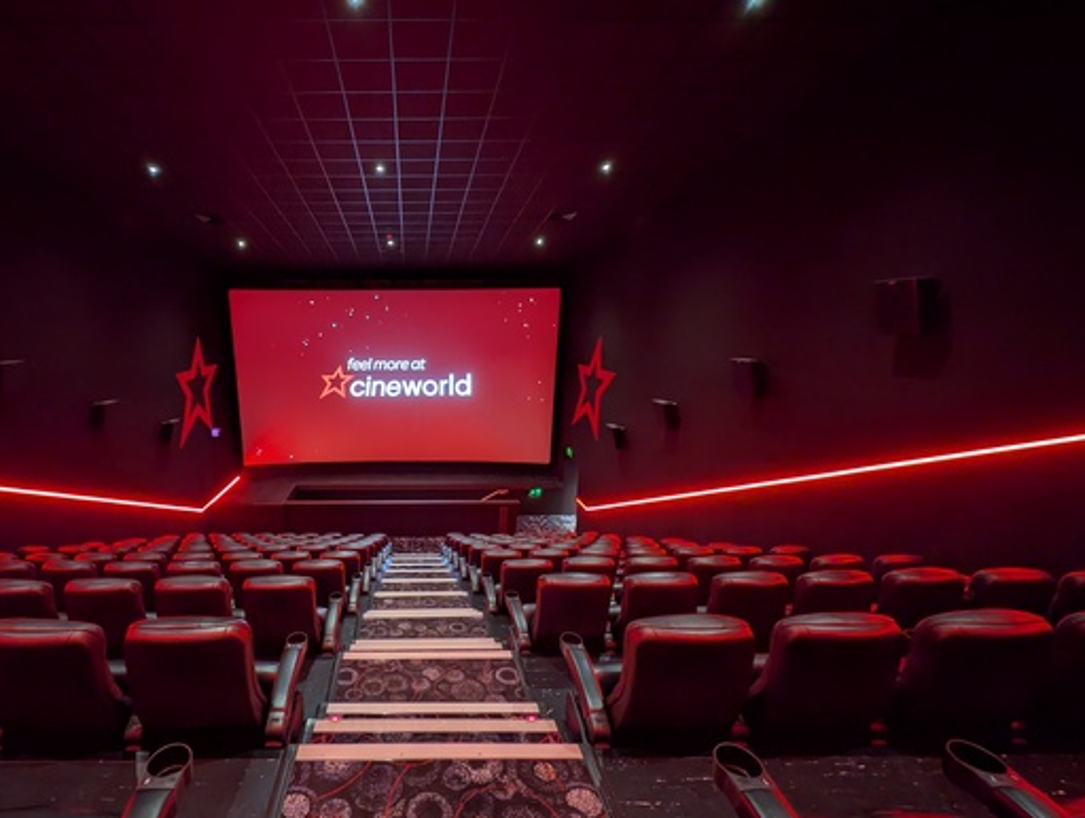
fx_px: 471
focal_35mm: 15
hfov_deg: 96.2
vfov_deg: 81.8
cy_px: 443
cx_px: 413
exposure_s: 1/8.61
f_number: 1.95
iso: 304
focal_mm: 2.23
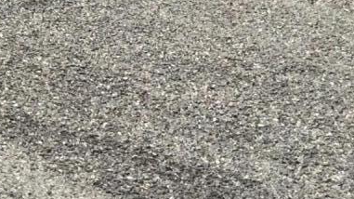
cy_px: -259
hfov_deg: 12.0
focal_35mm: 166
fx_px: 1558
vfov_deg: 6.9
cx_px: -273
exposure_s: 1/1980
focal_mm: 4.15
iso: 32
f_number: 2.2
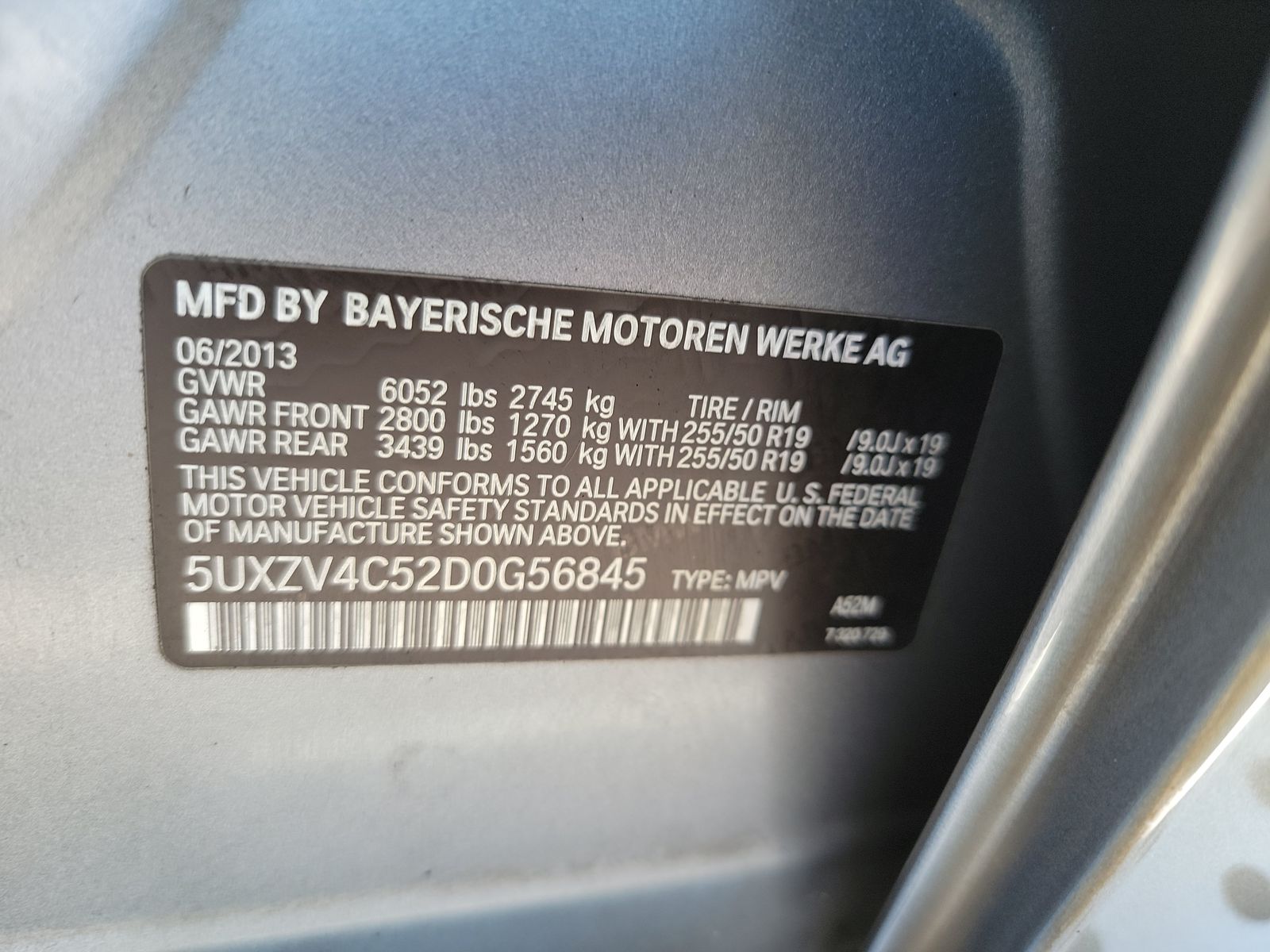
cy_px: 476
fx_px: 881
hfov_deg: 71.6
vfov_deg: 56.8
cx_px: 635
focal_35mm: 24
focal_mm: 6.7
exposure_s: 1/59
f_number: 1.8
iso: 68
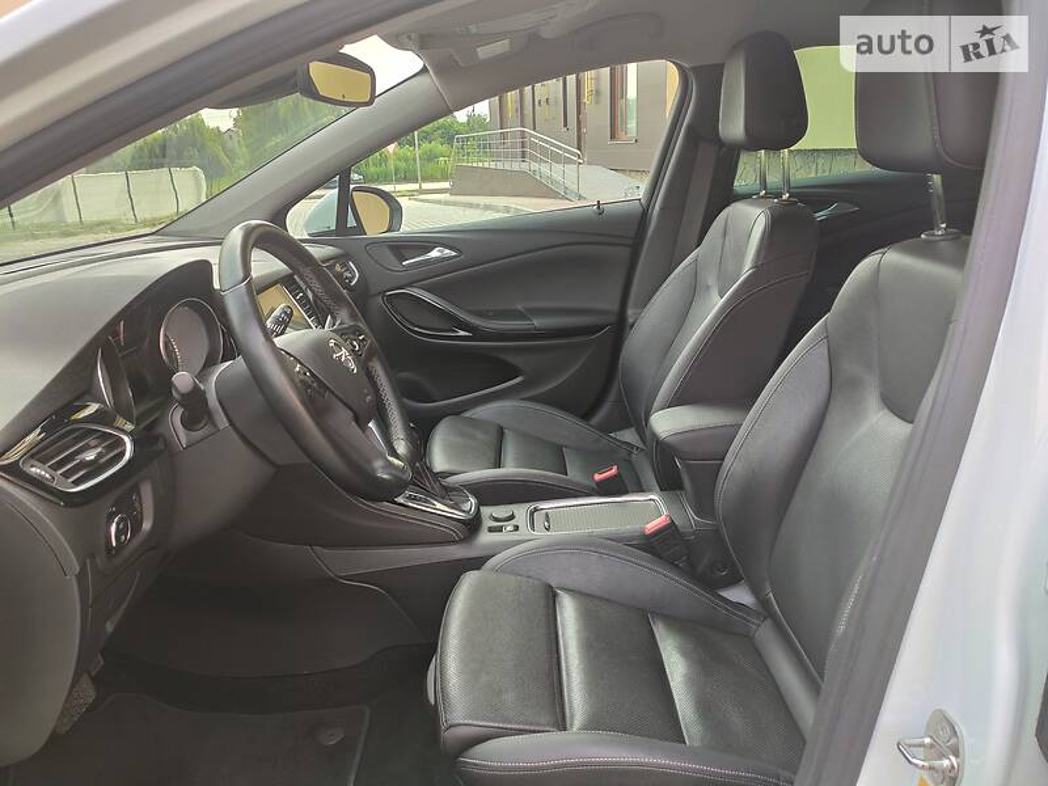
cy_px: 393
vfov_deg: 53.1
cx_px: 524
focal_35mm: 26
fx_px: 787
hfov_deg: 67.3
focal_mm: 4.8
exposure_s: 1/100
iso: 130
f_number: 1.8
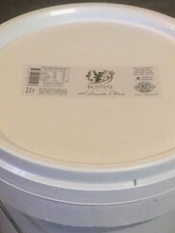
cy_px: 176
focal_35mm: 48
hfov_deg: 30.2
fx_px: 324
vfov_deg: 38.6
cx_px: 98
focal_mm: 4.15
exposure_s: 1/33
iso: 100
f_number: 2.2
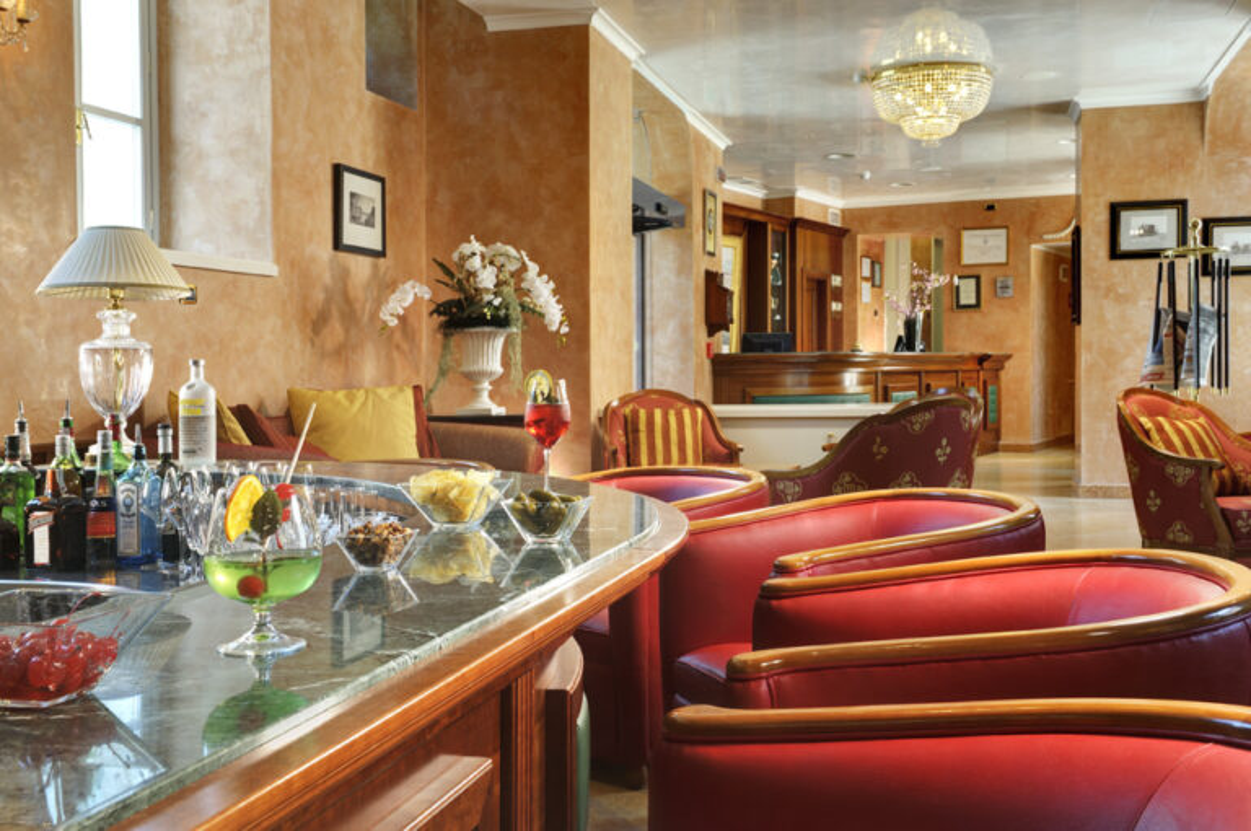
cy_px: 416
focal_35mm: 40
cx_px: 626
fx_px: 1388
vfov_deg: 33.3
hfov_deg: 48.5
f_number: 16
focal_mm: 40
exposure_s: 1/200
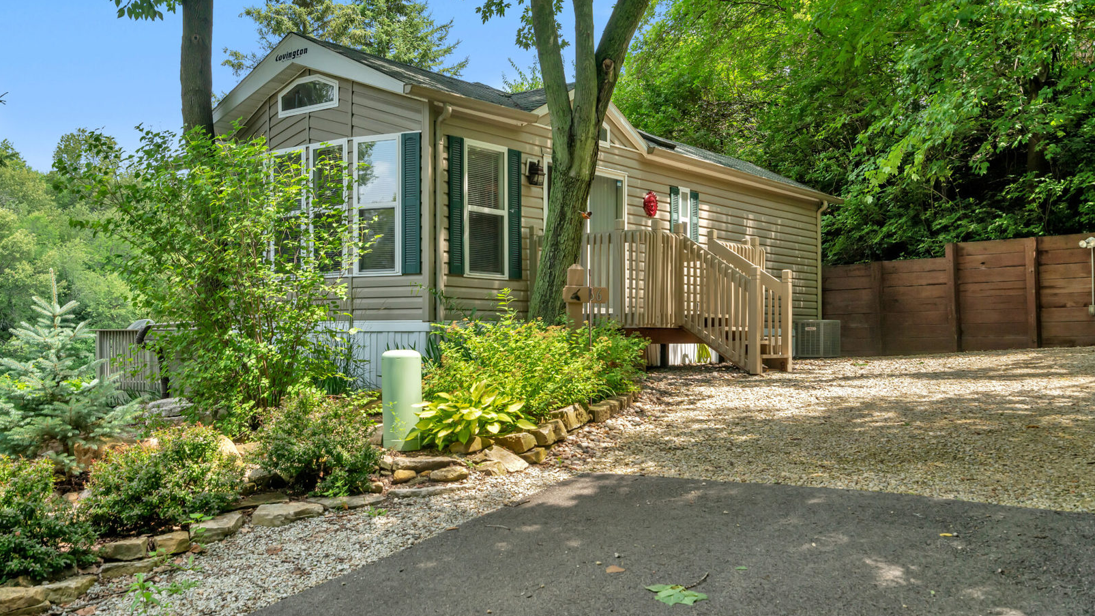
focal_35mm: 37
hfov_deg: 54.0
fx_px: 1074
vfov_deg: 32.0
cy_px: 301
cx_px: 543
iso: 500
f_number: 9
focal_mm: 35
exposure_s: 1/500
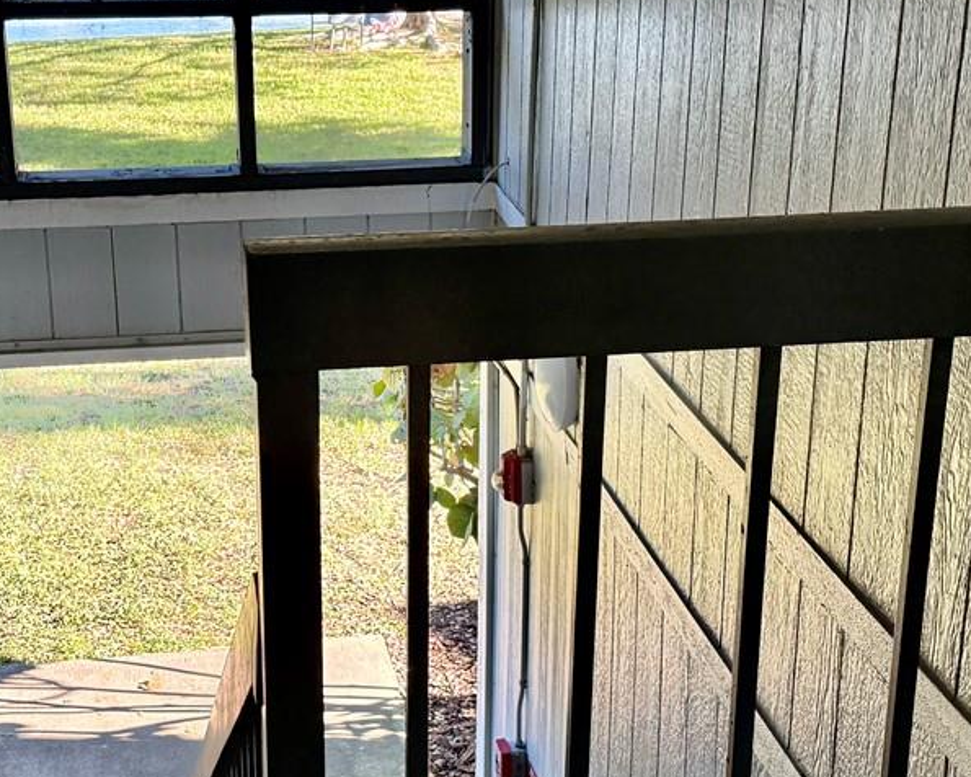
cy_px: 434
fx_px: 1810
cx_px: 406
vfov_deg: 24.2
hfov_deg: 30.0
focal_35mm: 63
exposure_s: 1/239
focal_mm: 6.76
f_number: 1.78
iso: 160
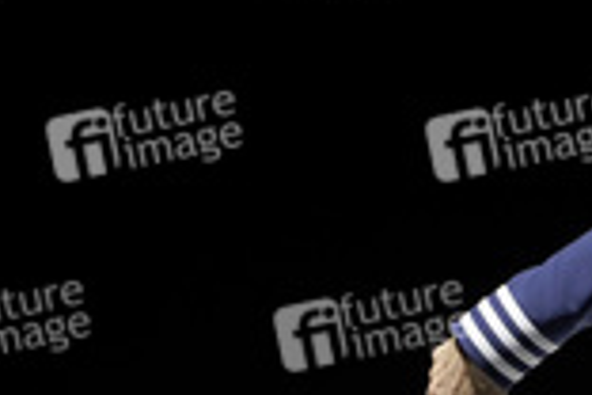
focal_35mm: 1228
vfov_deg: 1.1
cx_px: 803
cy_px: 422
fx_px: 20192
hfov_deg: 1.7
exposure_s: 1/320
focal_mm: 426
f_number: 8
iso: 1600
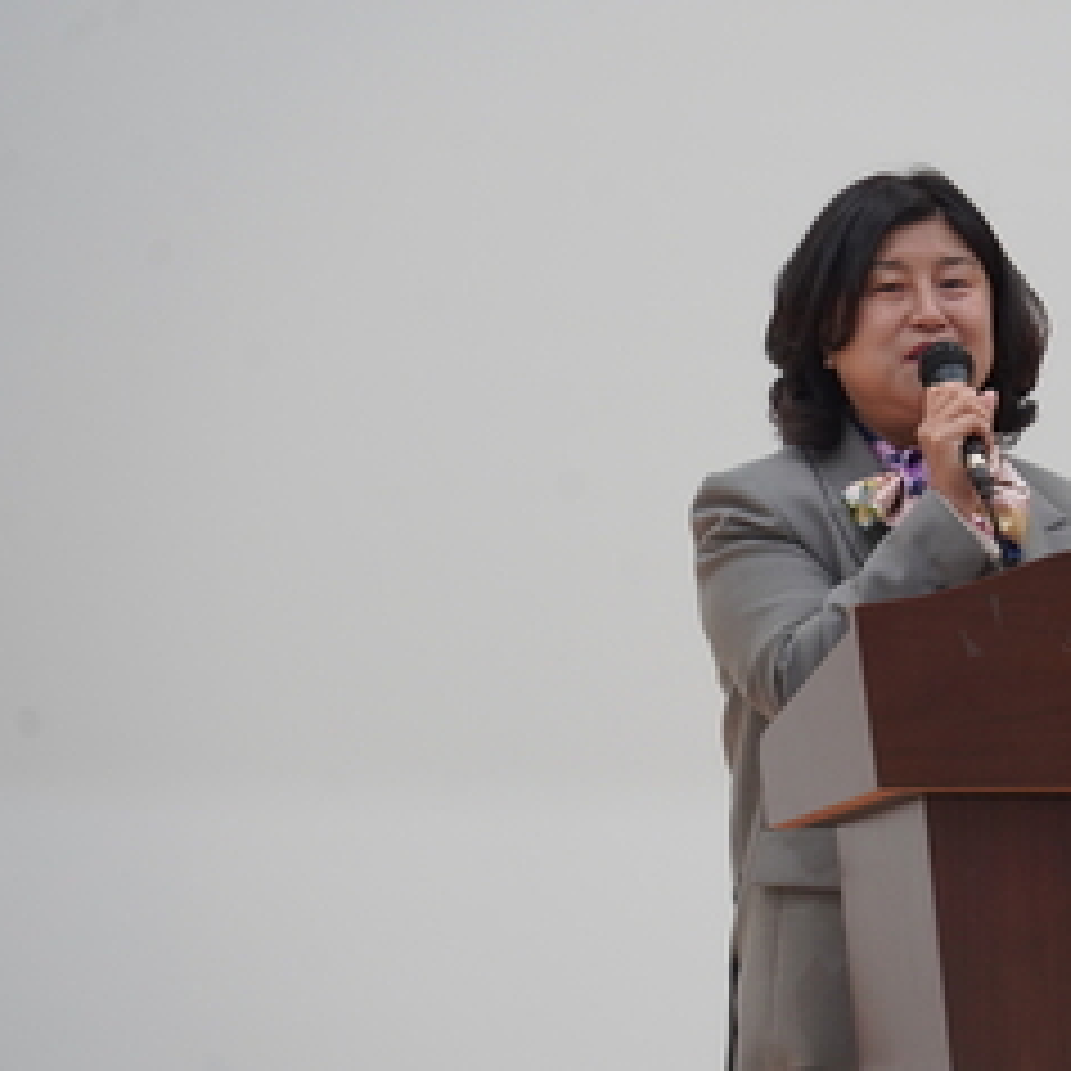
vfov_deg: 6.4
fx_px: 9626
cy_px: 616
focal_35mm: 275
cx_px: 909
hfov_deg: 6.4
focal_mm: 171
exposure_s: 1/200
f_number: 5.6
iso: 2000
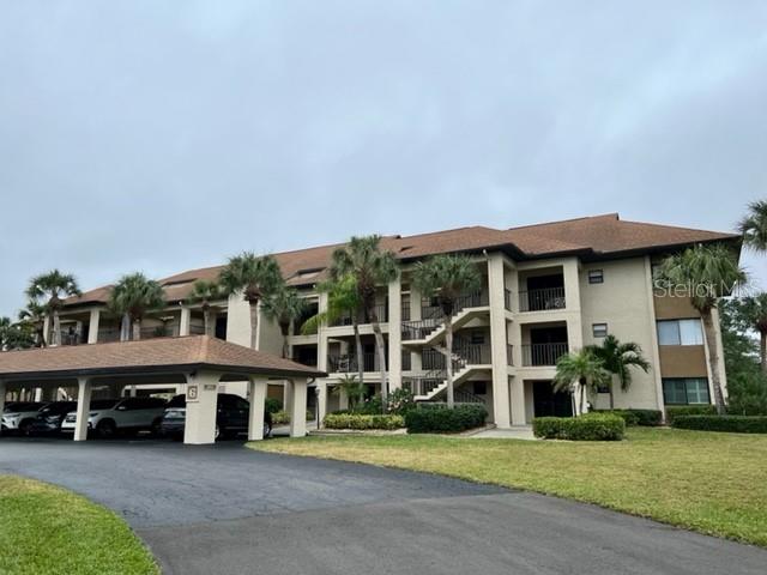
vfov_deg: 53.1
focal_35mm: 26
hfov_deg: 67.3
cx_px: 384
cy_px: 288
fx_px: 576
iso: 50
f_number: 1.5
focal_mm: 5.7
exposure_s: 1/1553
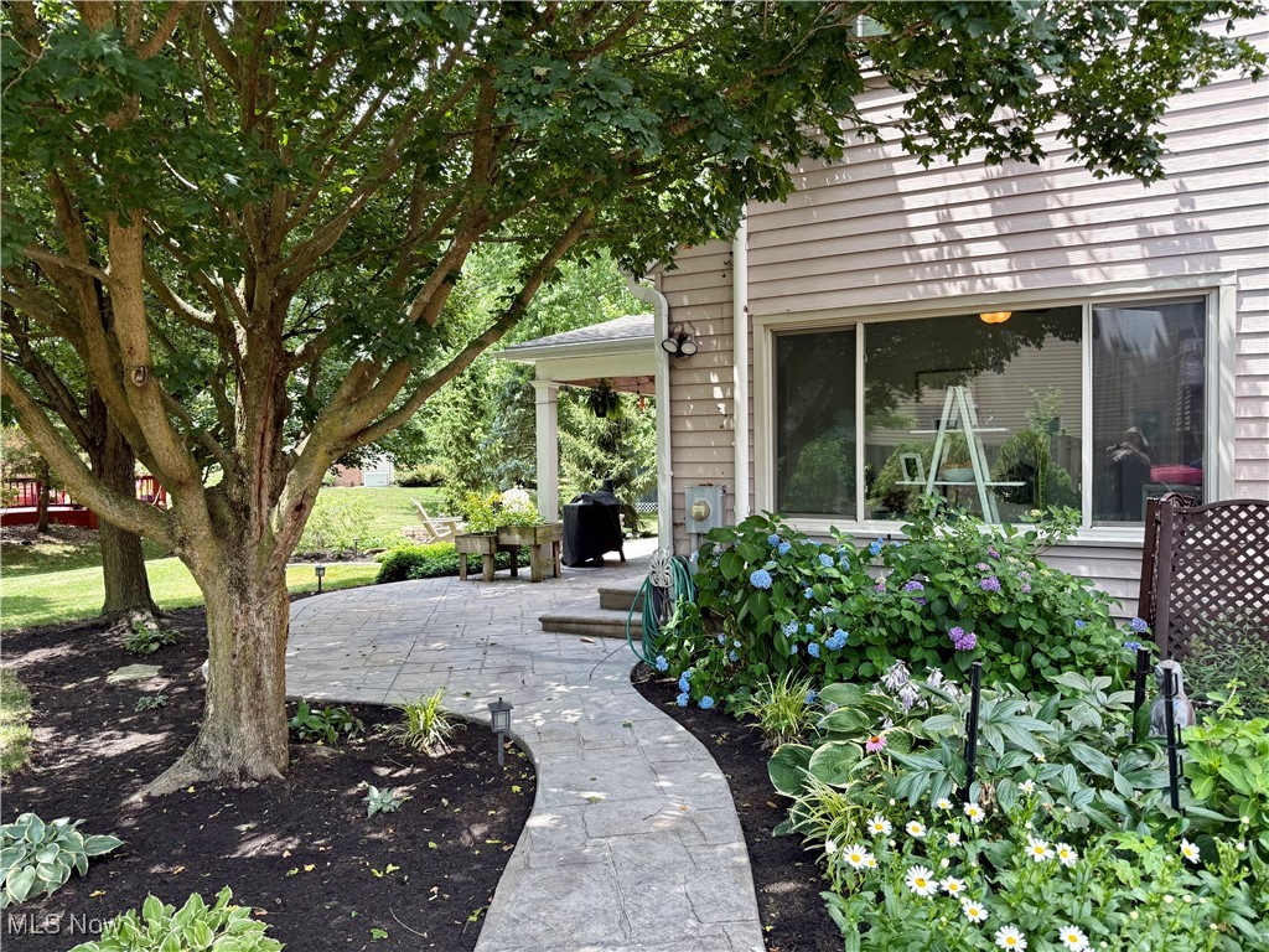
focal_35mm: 24
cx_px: 634
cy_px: 476
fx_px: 880
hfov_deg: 71.6
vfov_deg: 56.8
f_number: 1.78
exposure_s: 1/637
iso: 100
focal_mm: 6.76
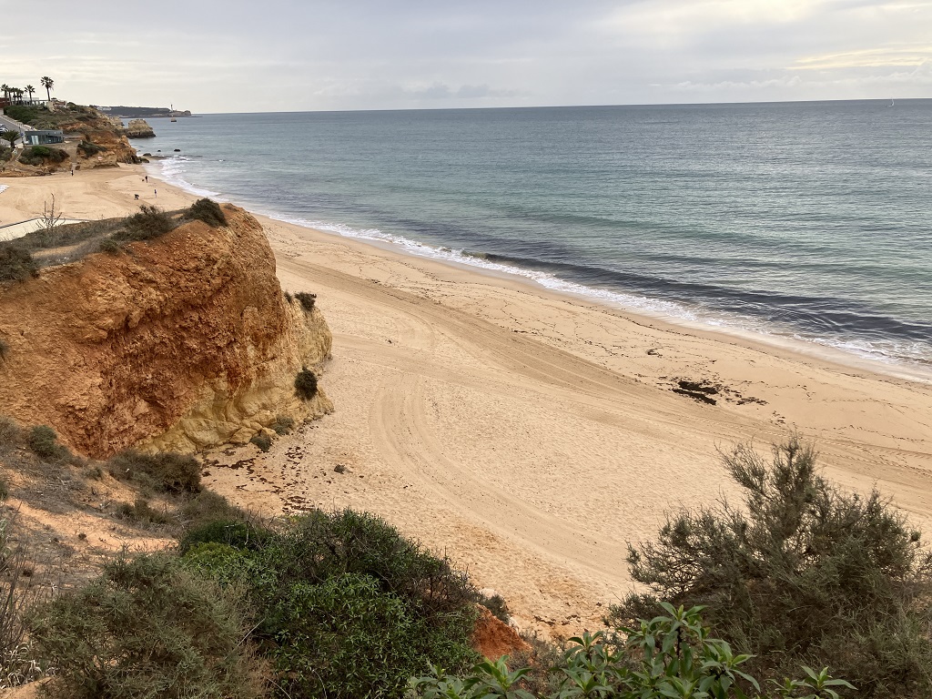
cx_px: 466
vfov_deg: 49.7
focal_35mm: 28
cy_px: 350
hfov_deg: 63.4
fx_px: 754
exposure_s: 1/823
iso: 32
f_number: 1.8
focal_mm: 3.99
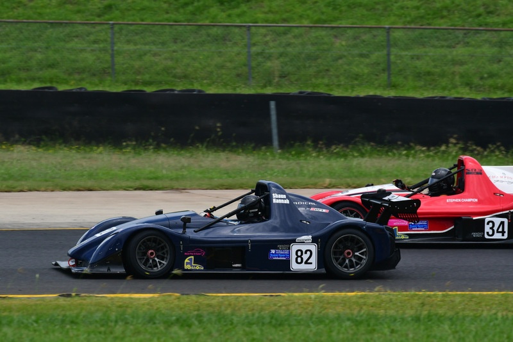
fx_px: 8766
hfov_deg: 3.4
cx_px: 256
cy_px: 171
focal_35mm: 615
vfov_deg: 2.2
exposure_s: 1/640
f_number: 11
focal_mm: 410
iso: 400
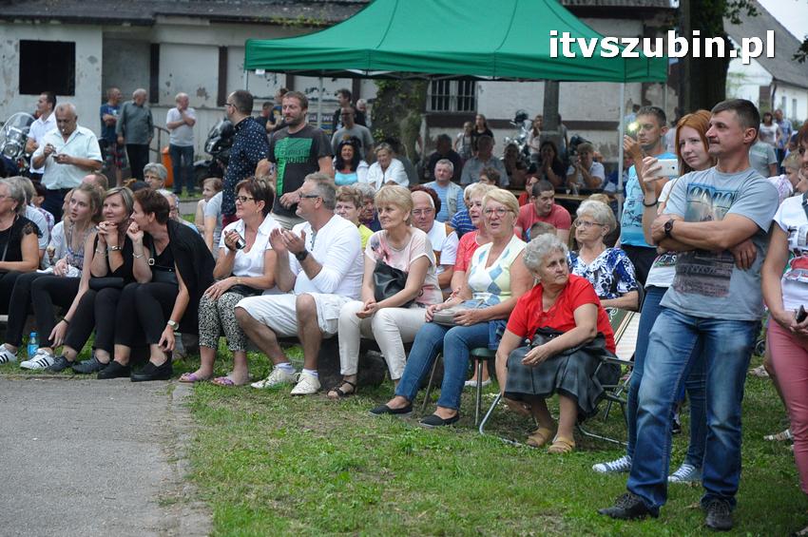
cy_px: 268
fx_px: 2354
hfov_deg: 19.5
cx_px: 404
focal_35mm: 105
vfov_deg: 13.0
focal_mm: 70
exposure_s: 1/100
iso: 1600
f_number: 4.5
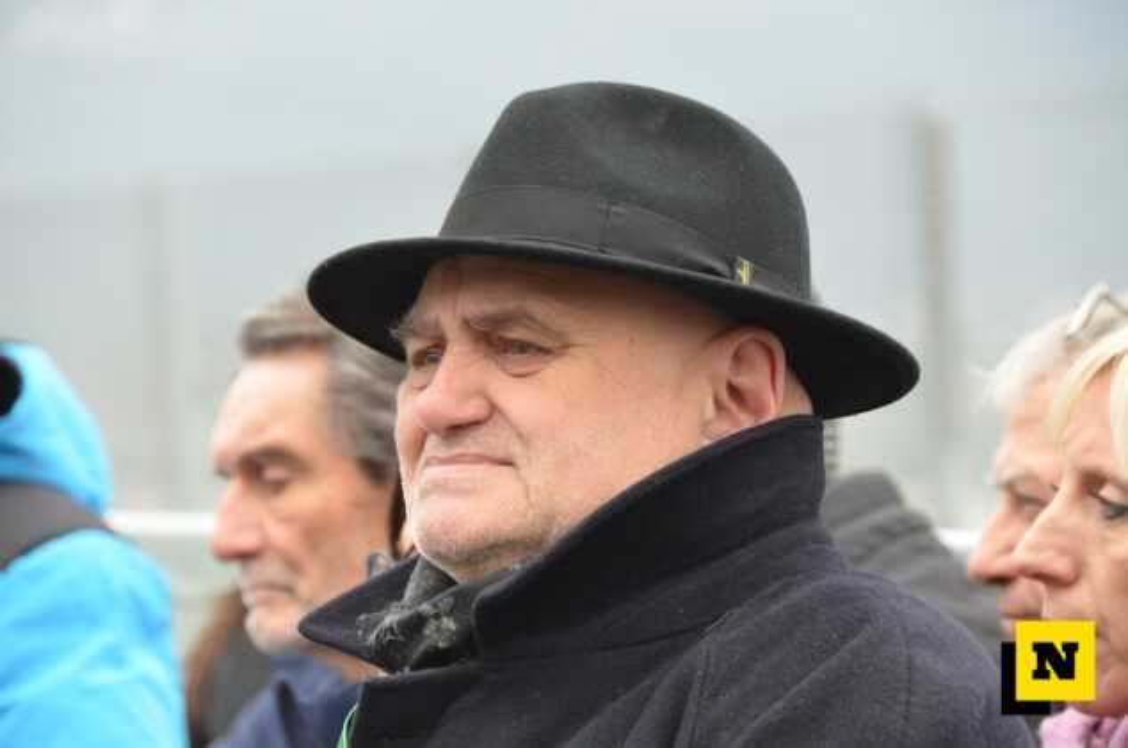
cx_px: 564
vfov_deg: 5.4
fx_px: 7974
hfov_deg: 8.1
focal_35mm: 255
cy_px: 374
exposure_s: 1/200
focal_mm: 170
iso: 1250
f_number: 7.1
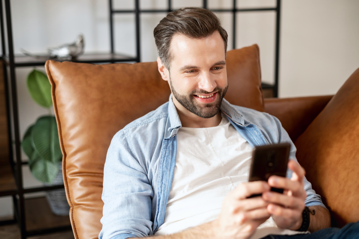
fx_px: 498
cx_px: 180
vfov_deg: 26.9
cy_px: 120
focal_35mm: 50
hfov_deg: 39.6
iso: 160
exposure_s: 1/320
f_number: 2.5
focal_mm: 50
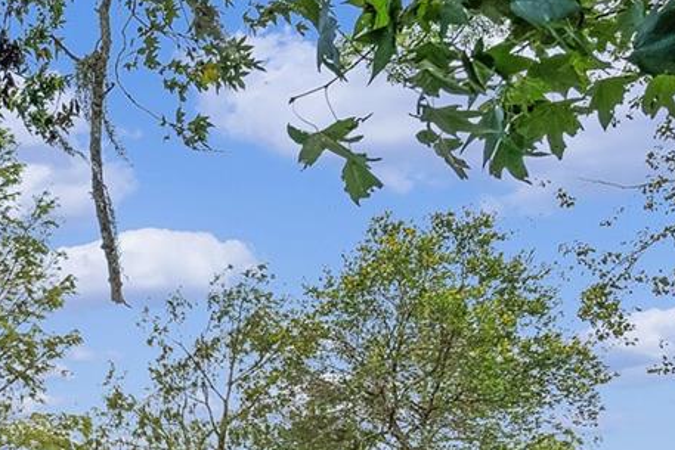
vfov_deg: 22.0
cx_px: -253
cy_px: 567
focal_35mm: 56
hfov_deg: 27.9
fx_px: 1050
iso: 1000
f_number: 8
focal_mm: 16
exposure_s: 1/500
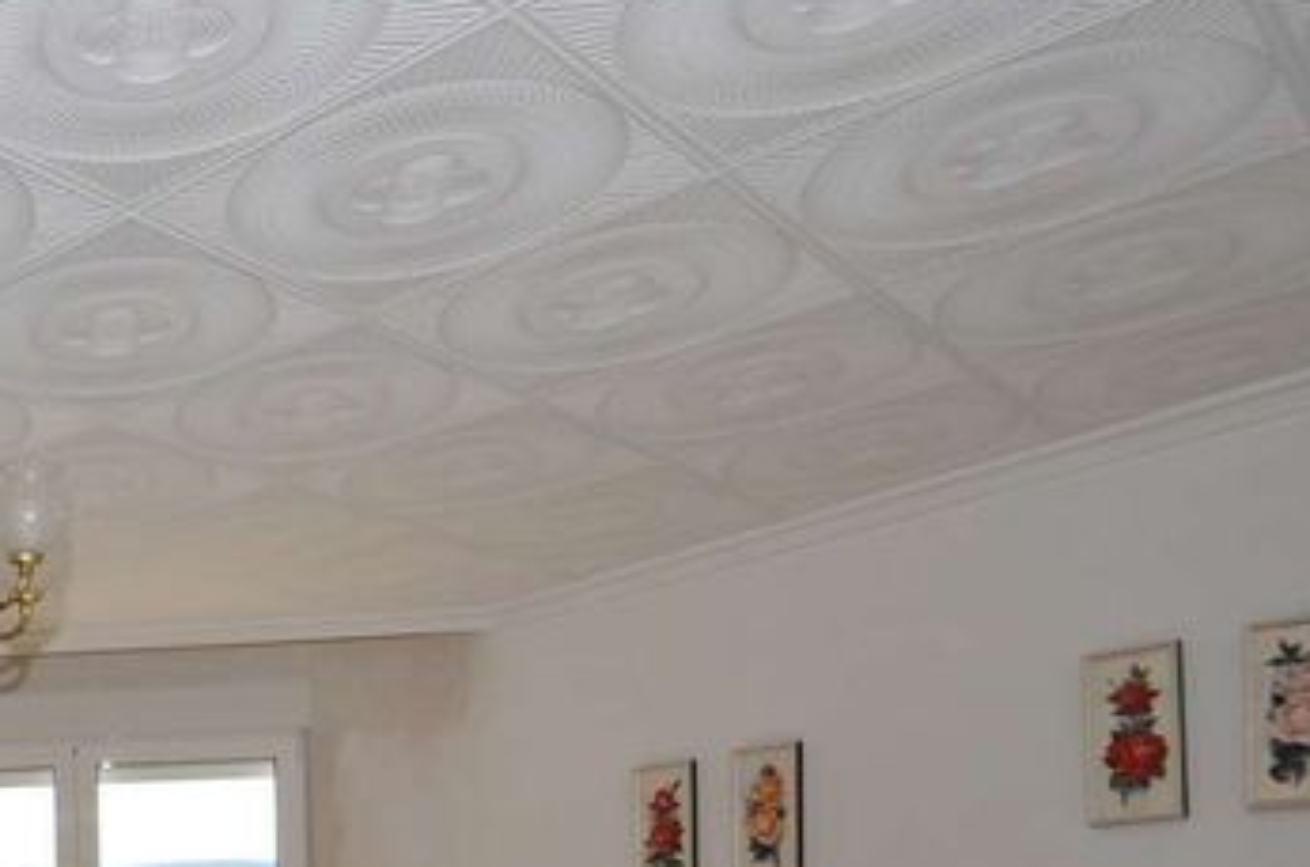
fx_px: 1489
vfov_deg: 29.3
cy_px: 952
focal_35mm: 41
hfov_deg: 39.6
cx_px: -100
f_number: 7.1
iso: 200
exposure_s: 1/200
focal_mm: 10
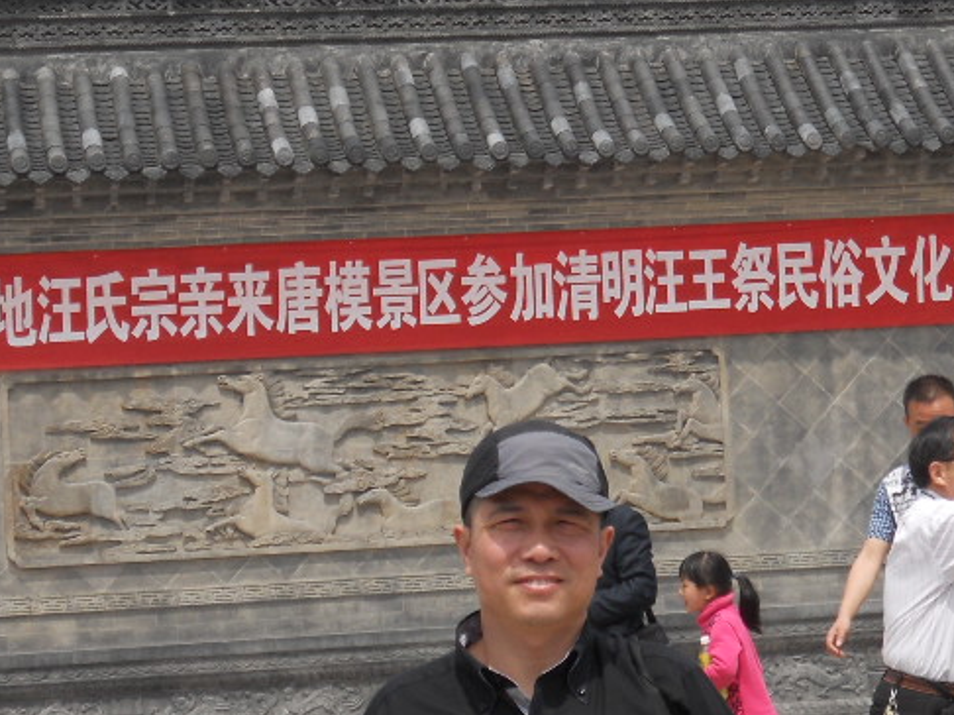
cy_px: 155
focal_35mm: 137
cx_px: 622
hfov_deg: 14.4
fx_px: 3774
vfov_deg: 10.8
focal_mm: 11.7
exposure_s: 1/400
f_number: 5.3
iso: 80
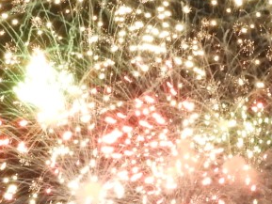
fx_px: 2350
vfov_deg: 5.0
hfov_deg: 6.6
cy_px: 139
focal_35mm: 299
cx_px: 143
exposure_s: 1/8
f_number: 4.2
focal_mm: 10.7
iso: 400
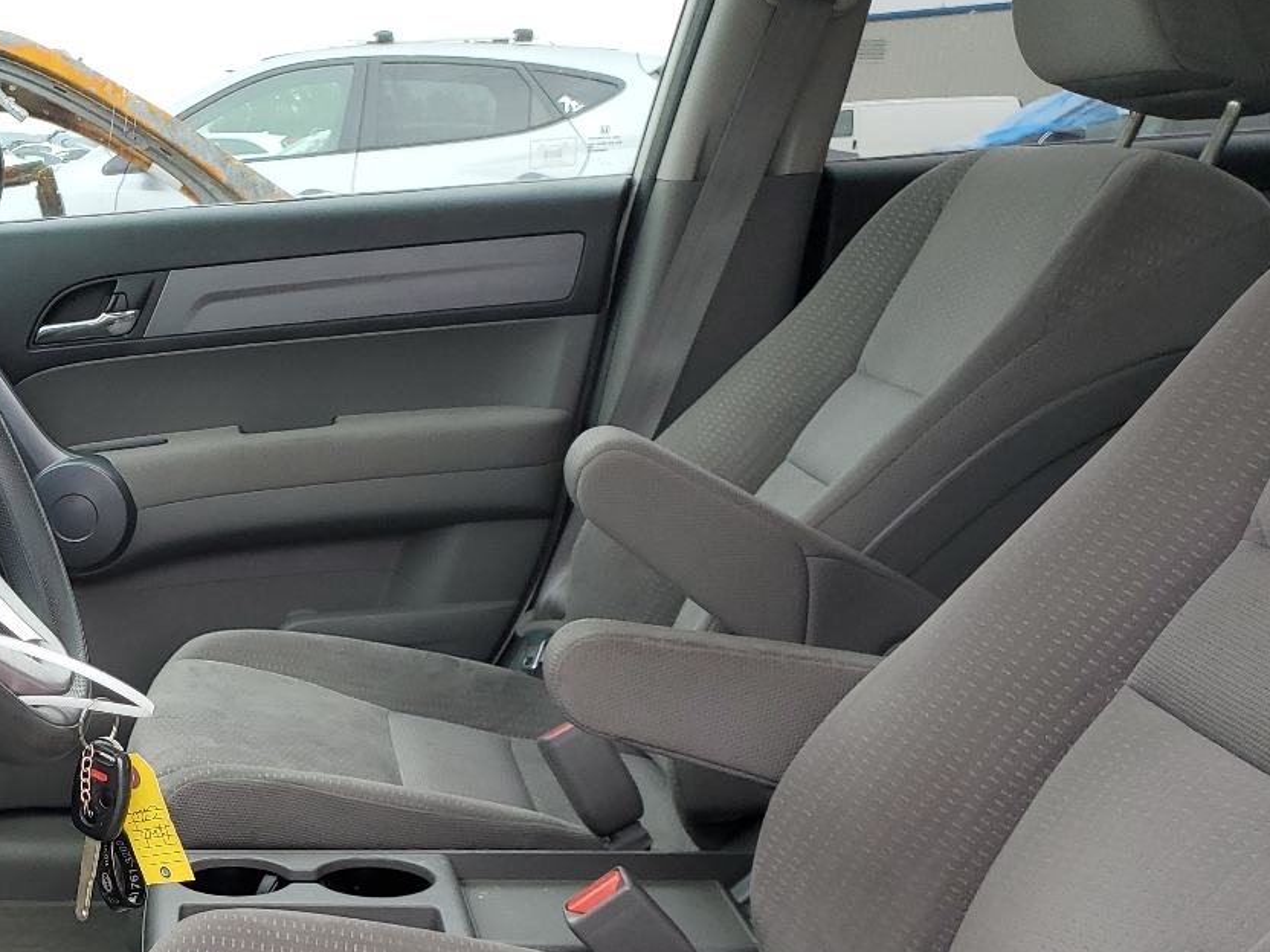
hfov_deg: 35.3
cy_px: 833
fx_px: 1834
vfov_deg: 28.1
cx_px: 61
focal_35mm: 50
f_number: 1.5
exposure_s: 1/357
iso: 50
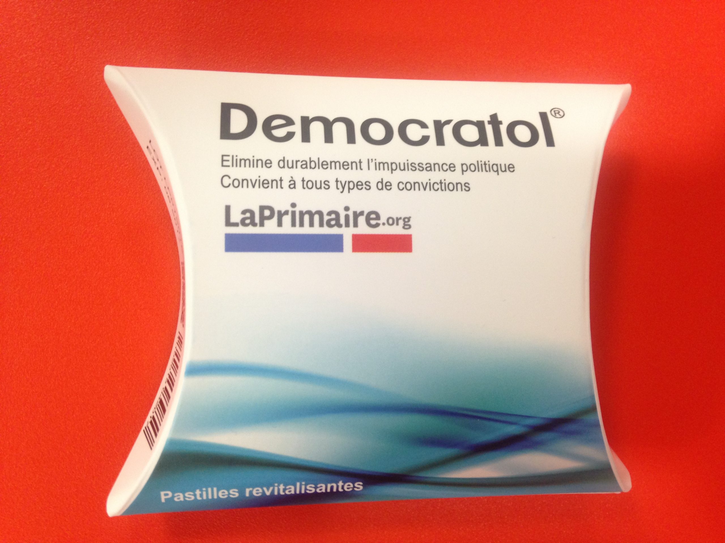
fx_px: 691
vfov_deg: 42.9
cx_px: 362
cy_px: 272
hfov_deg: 55.4
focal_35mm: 33
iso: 160
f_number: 2.4
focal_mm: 4.12
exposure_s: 1/20
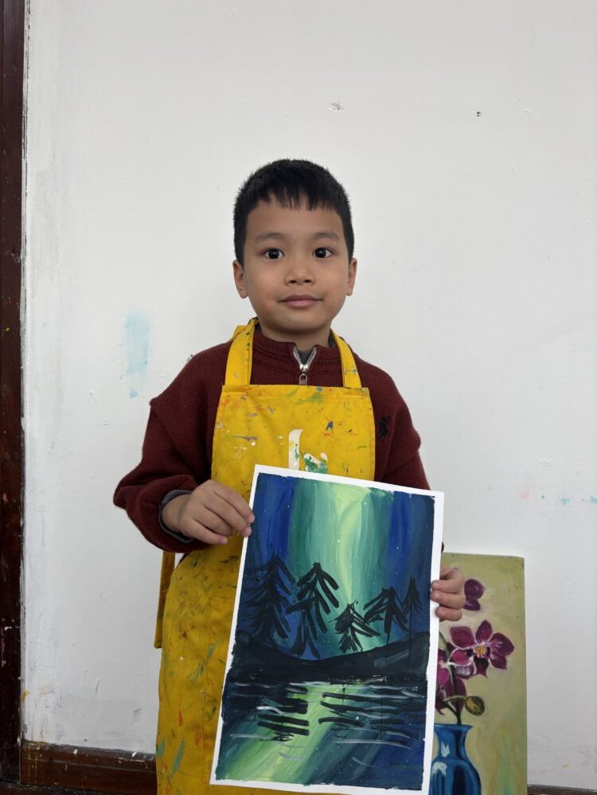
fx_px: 598
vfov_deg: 67.3
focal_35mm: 26
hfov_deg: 53.1
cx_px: 298
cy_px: 398
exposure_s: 1/100
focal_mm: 5.96
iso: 32
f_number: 1.6
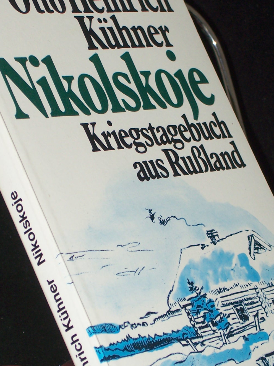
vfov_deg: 13.8
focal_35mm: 143
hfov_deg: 10.4
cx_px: 131
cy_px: 218
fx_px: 1509
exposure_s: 1/80
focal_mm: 13.6
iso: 80
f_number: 4
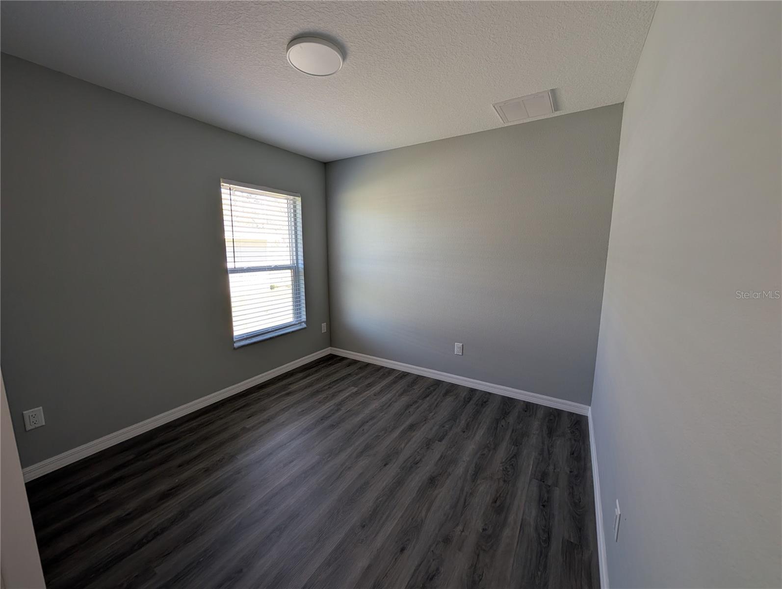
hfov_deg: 110.5
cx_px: 391
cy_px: 294
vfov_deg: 94.6
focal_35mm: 12
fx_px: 271
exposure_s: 1/101
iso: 53
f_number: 1.7
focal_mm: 2.02
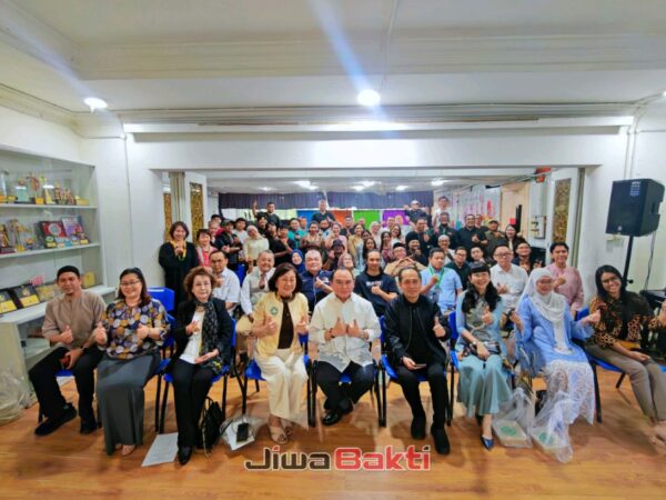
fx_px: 269
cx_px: 333
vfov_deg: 85.7
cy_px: 250
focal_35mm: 14
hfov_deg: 102.1
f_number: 2
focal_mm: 1.82
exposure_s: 1/40
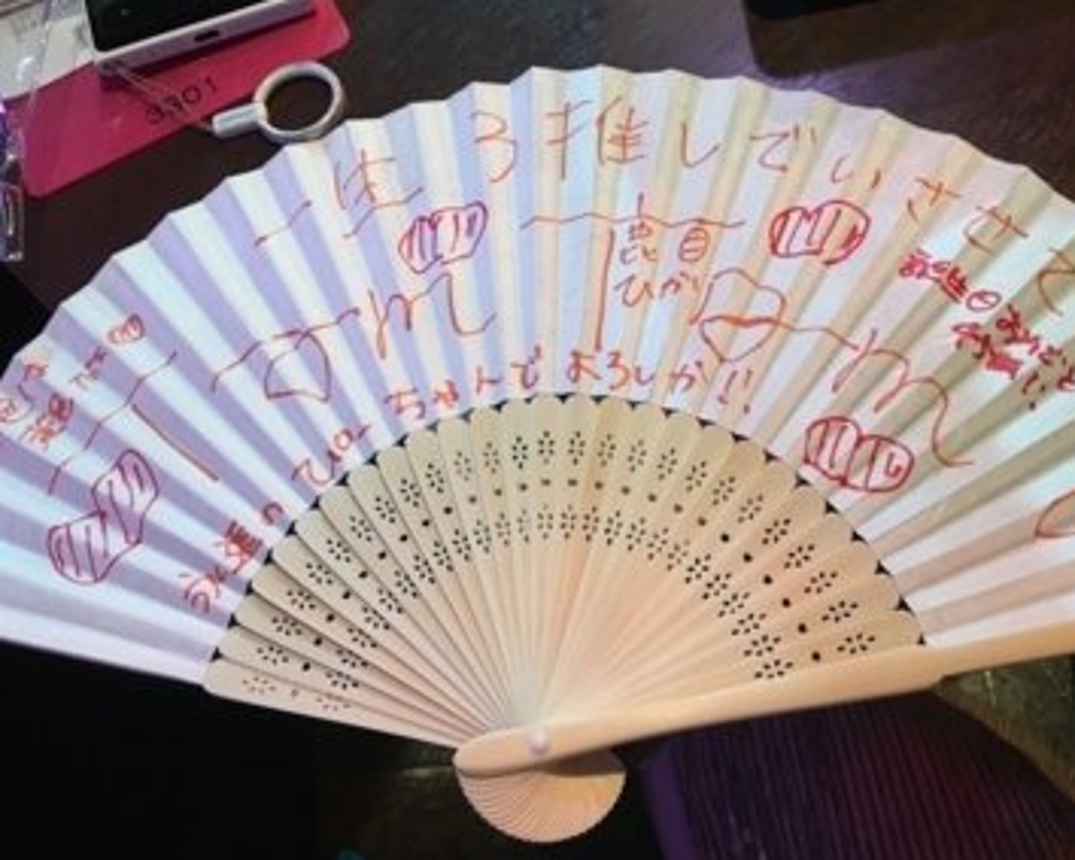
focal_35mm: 32
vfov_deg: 45.8
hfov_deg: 55.7
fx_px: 1018
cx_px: 559
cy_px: 447
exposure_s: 1/30
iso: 125
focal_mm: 4.15
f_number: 2.2
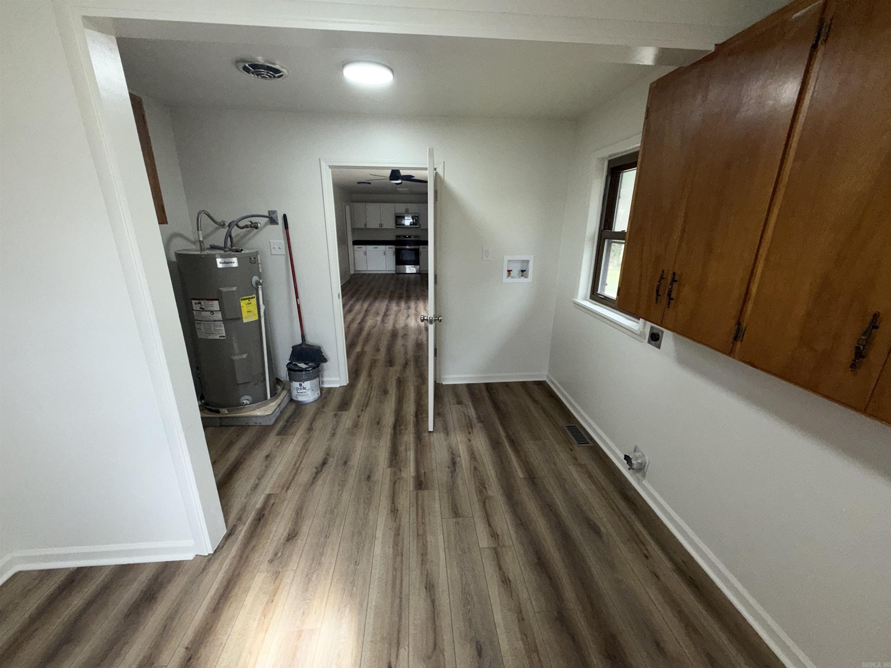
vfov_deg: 85.7
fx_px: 360
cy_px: 334
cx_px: 446
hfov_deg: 102.1
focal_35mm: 14
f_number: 2.2
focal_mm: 2.22
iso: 125
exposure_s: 1/120
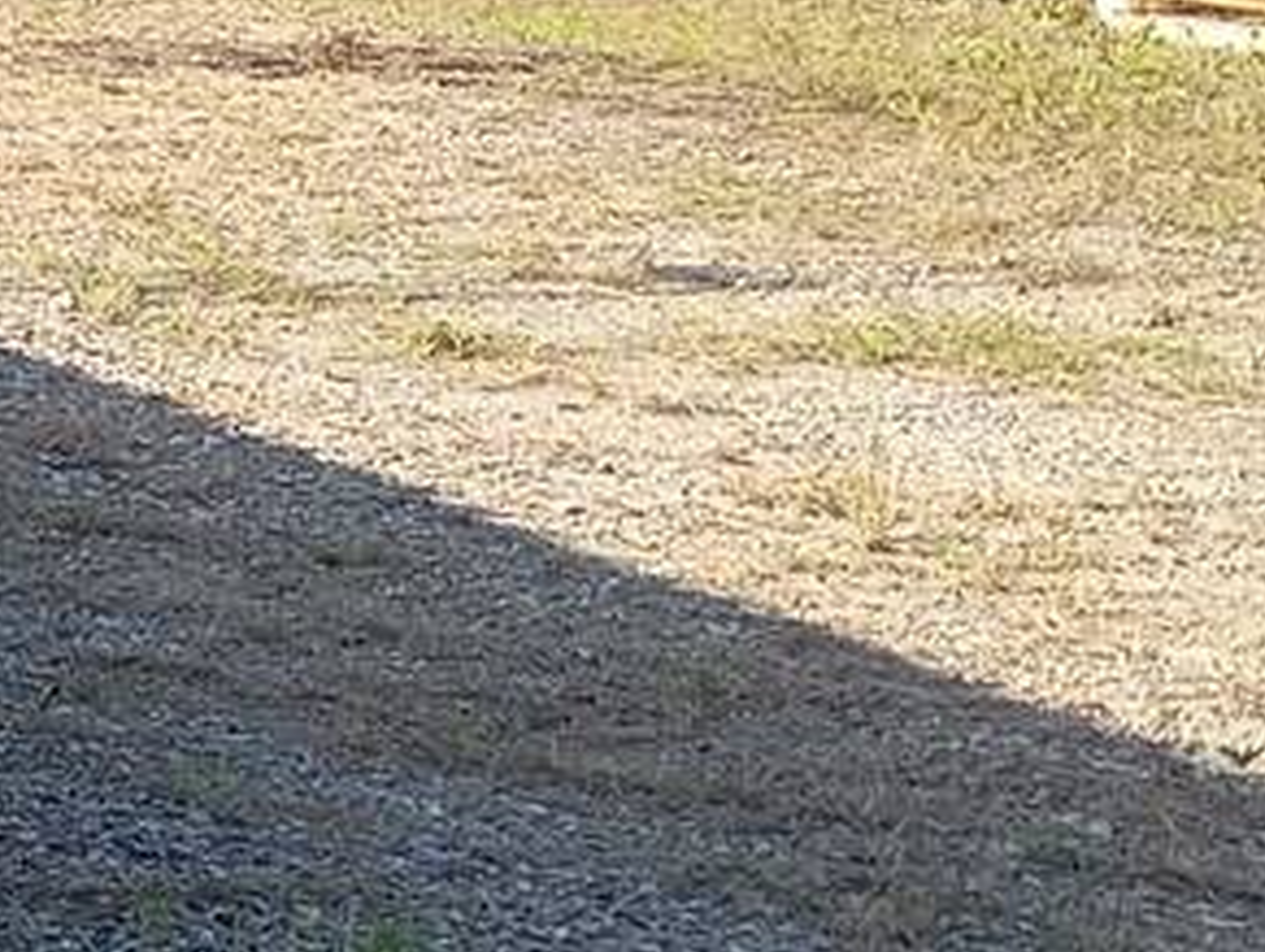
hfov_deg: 12.8
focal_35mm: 138
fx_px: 5049
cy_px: -309
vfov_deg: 10.5
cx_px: -1095
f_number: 1.8
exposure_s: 1/201
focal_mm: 4.27
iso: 101
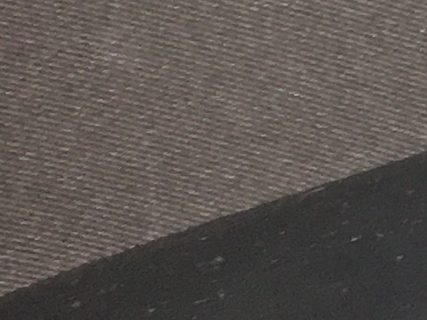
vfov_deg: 6.8
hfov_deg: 8.4
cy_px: 85
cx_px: 1016
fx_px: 2676
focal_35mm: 217
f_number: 2.2
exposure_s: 1/17
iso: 200
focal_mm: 4.15
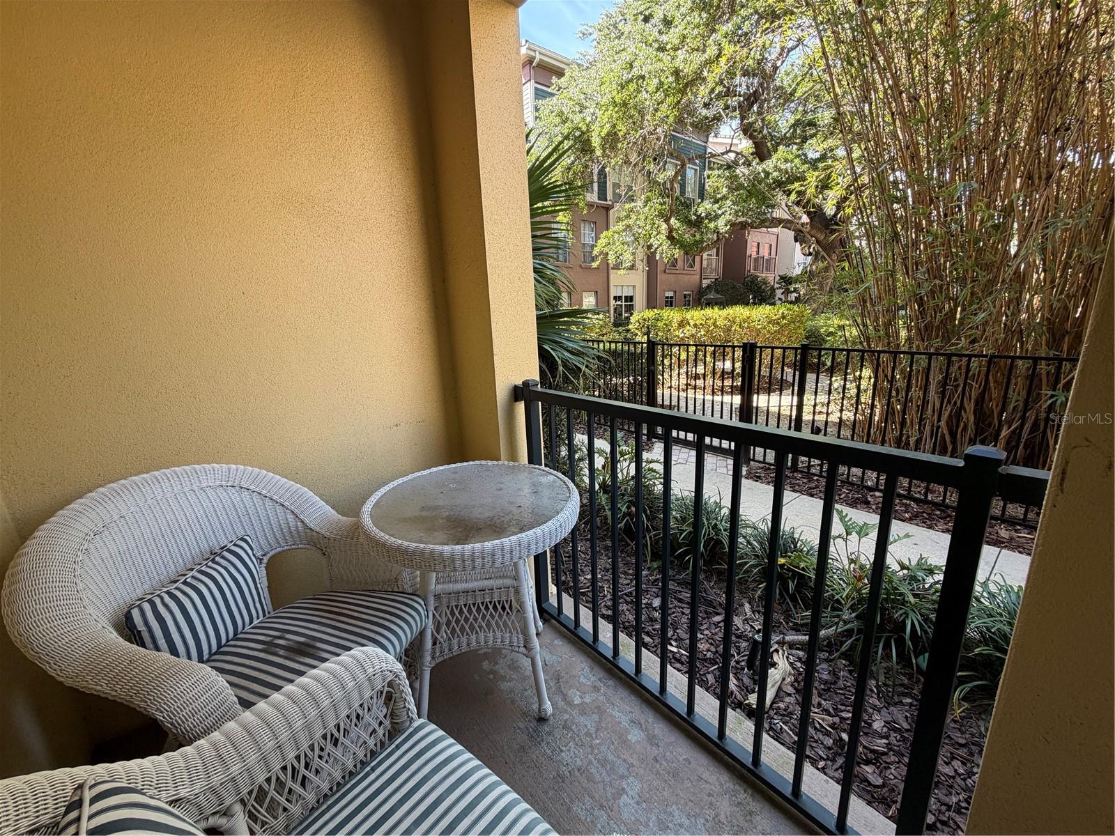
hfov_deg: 102.1
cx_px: 558
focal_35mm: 14
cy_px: 418
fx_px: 451
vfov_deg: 85.7
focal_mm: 2.22
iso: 100
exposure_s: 1/121
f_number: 2.2
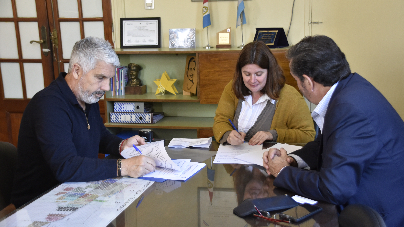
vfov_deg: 23.5
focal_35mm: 51
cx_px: 204
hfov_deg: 40.6
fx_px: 546
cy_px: 99
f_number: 4.5
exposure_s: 1/80
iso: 800
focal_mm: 32
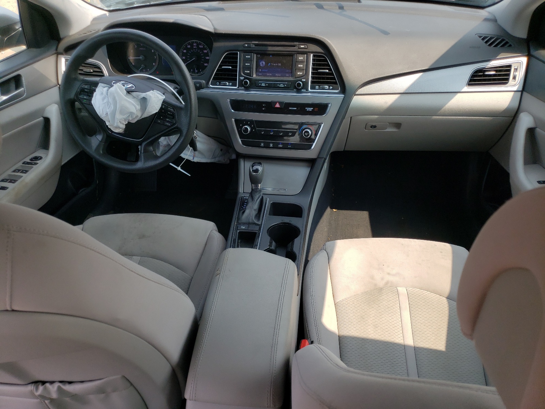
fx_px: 409
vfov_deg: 53.1
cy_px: 204
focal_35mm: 26
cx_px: 272
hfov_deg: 67.3
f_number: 1.5
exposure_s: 1/625
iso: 50
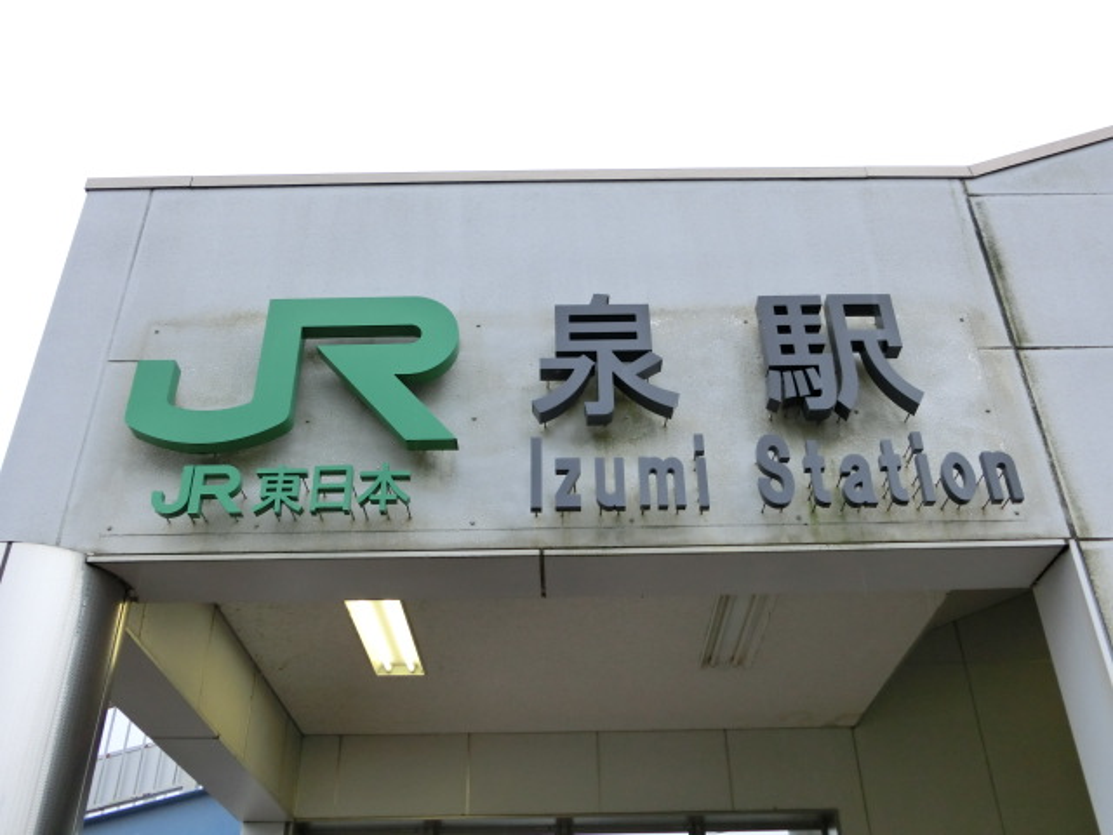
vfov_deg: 41.8
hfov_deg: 54.0
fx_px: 1093
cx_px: 556
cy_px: 418
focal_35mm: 34
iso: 160
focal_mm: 6
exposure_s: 1/125
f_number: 3.9
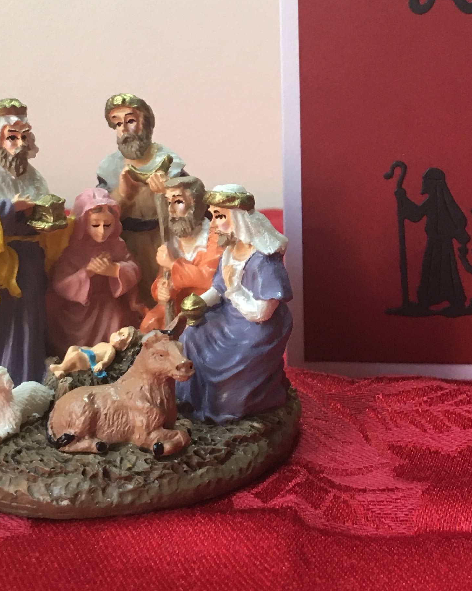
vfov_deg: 29.8
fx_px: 1100
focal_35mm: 63
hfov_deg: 24.0
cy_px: 187
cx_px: 349
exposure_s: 1/33
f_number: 2.2
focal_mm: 4.15
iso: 100
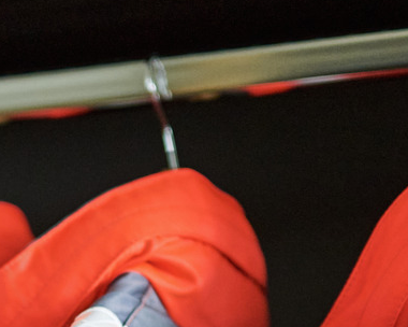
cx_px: -63
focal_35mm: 247
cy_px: 511
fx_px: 2983
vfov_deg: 6.2
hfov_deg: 7.8
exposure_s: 1/400
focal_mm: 50
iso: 1600
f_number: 1.2
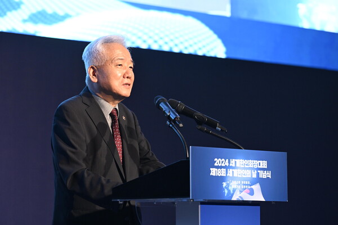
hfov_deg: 10.5
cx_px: 169
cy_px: 112
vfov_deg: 7.0
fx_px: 1831
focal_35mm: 195
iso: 3200
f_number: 4.8
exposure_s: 1/125
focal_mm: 195
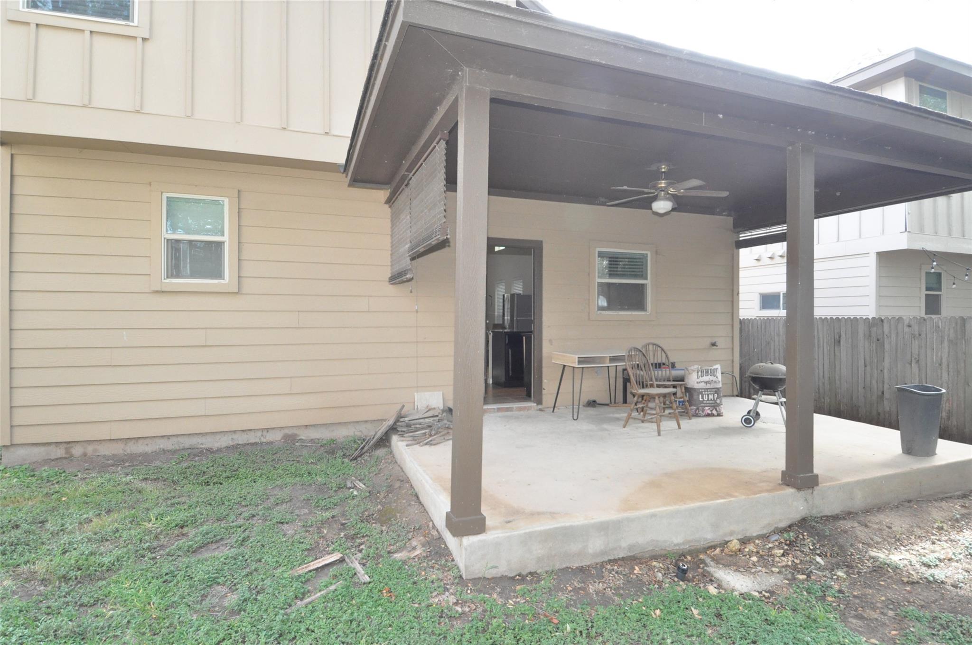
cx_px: 486
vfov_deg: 67.2
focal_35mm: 18
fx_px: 485
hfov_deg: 90.1
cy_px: 322
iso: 2000
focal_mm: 12
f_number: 7.1
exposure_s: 1/200
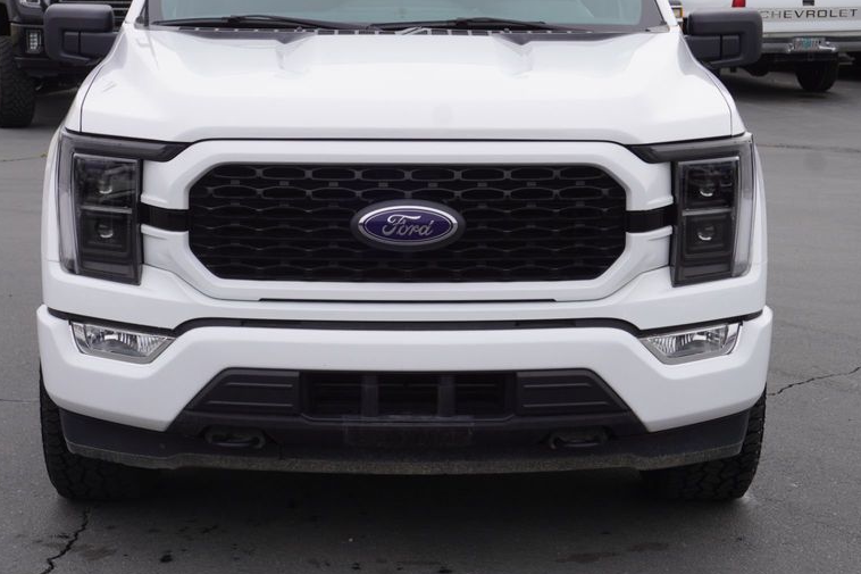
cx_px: 394
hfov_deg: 27.7
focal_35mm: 73
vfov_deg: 18.6
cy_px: 223
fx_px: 1745
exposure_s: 1/100
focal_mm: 36
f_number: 9
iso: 100
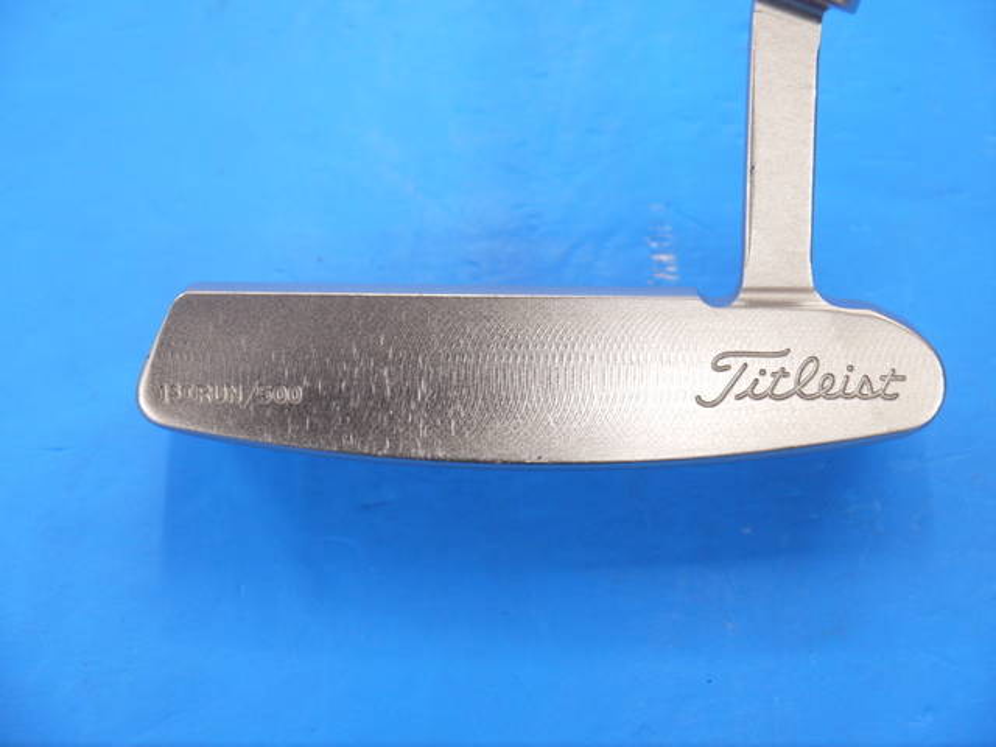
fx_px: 2417
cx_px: 498
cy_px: 374
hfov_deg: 23.3
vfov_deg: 17.6
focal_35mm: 84
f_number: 5.6
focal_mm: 42
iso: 640
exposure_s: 1/80
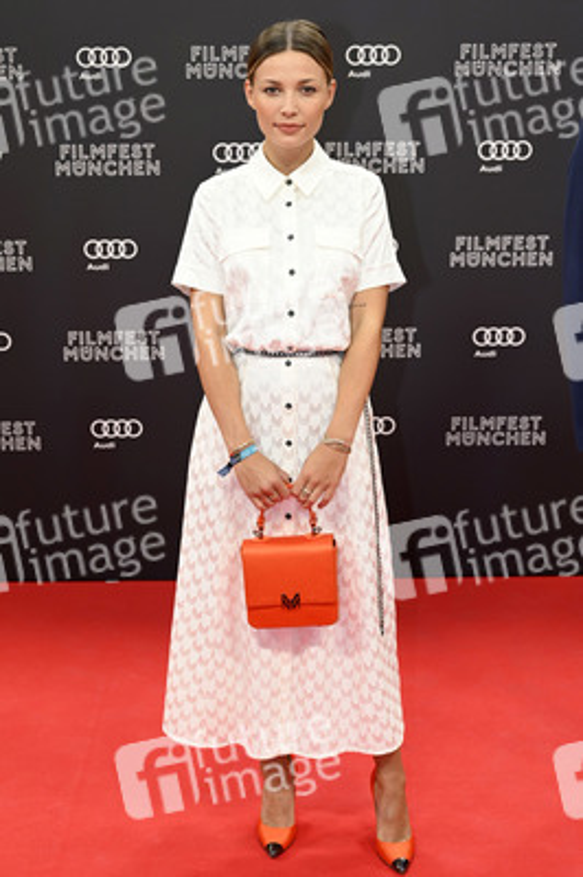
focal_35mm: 53
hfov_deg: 25.5
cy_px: 438
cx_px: 292
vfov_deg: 37.5
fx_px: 1290
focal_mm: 53
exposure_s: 1/125
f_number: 6.3
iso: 800
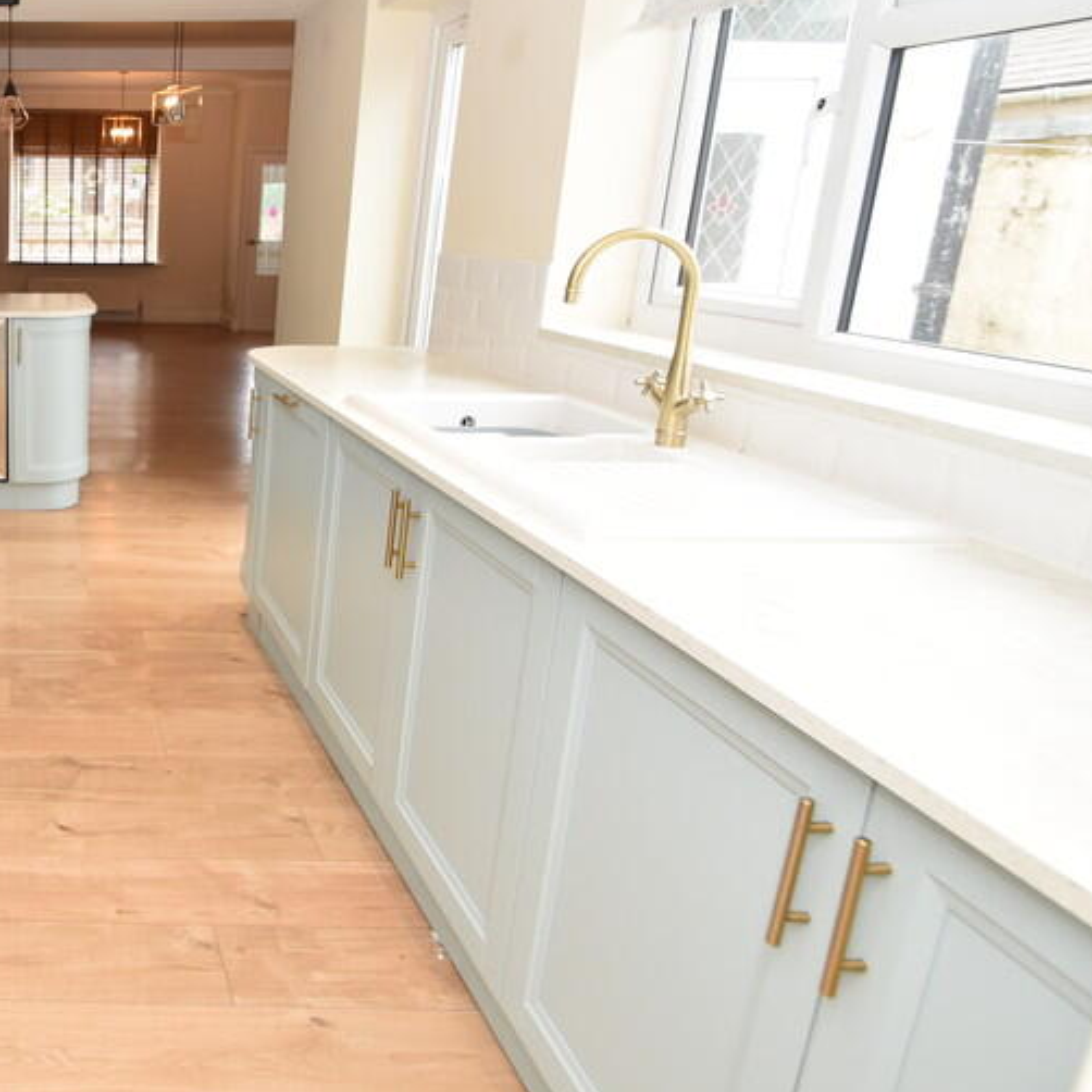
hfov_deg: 50.0
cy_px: 434
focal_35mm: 26
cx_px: 11
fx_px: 928
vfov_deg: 60.4
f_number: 5.6
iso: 560
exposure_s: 1/125
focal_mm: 10
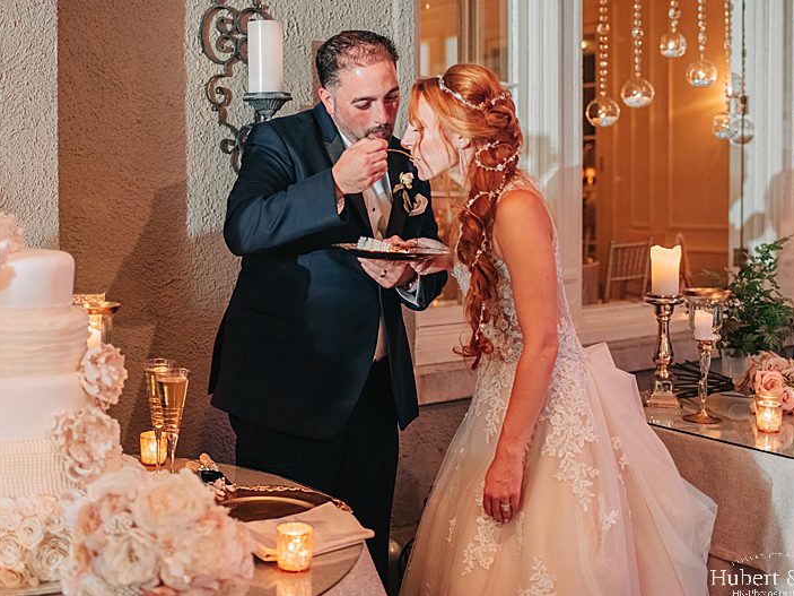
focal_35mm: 45
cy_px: 255
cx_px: 329
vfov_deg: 32.1
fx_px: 1032
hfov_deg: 41.9
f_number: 1.8
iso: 500
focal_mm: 35
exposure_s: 1/100
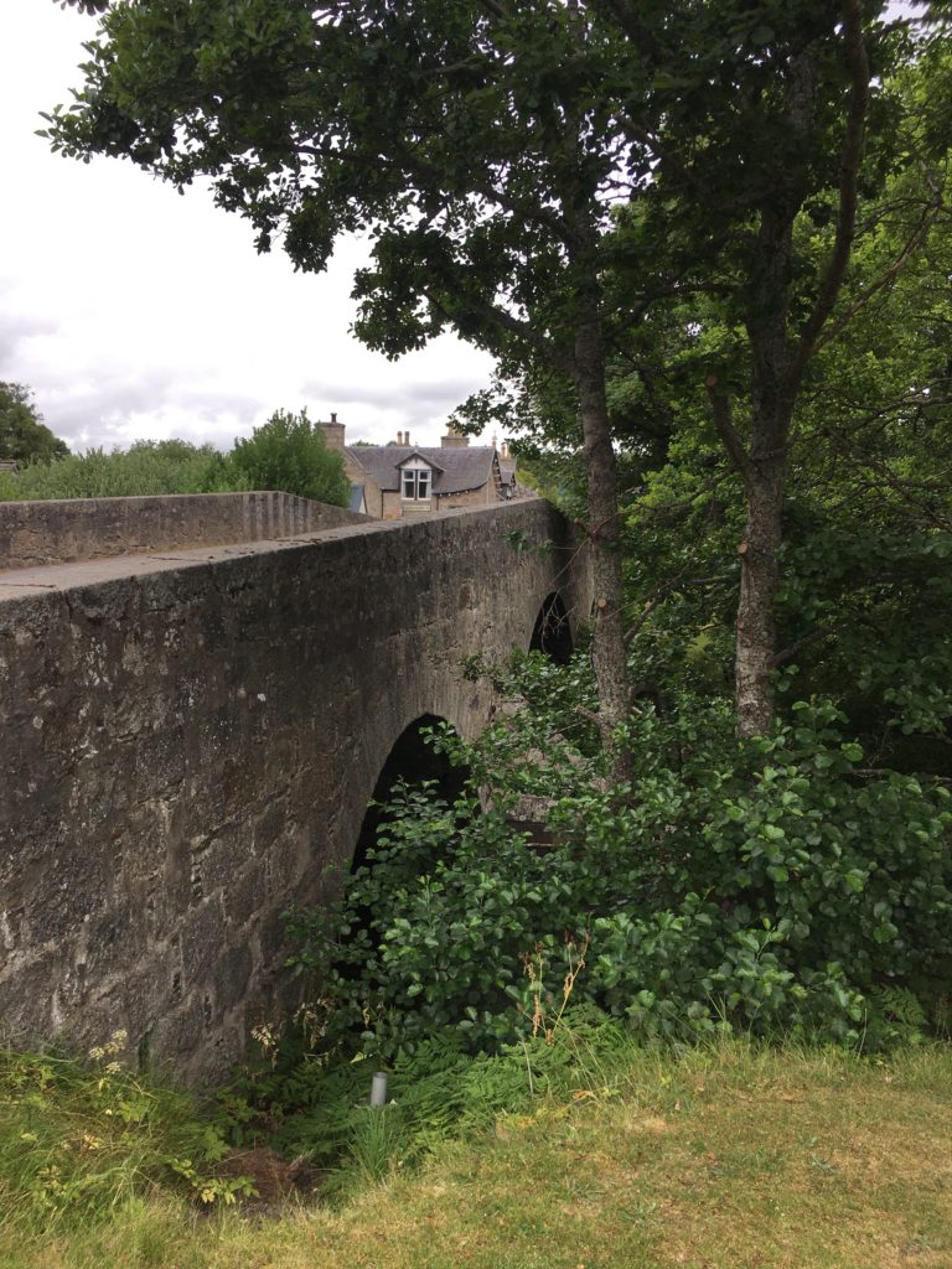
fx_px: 1063
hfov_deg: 48.2
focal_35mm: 29
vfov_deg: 61.7
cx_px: 476
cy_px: 634
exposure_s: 1/442
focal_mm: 4.15
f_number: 2.2
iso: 25
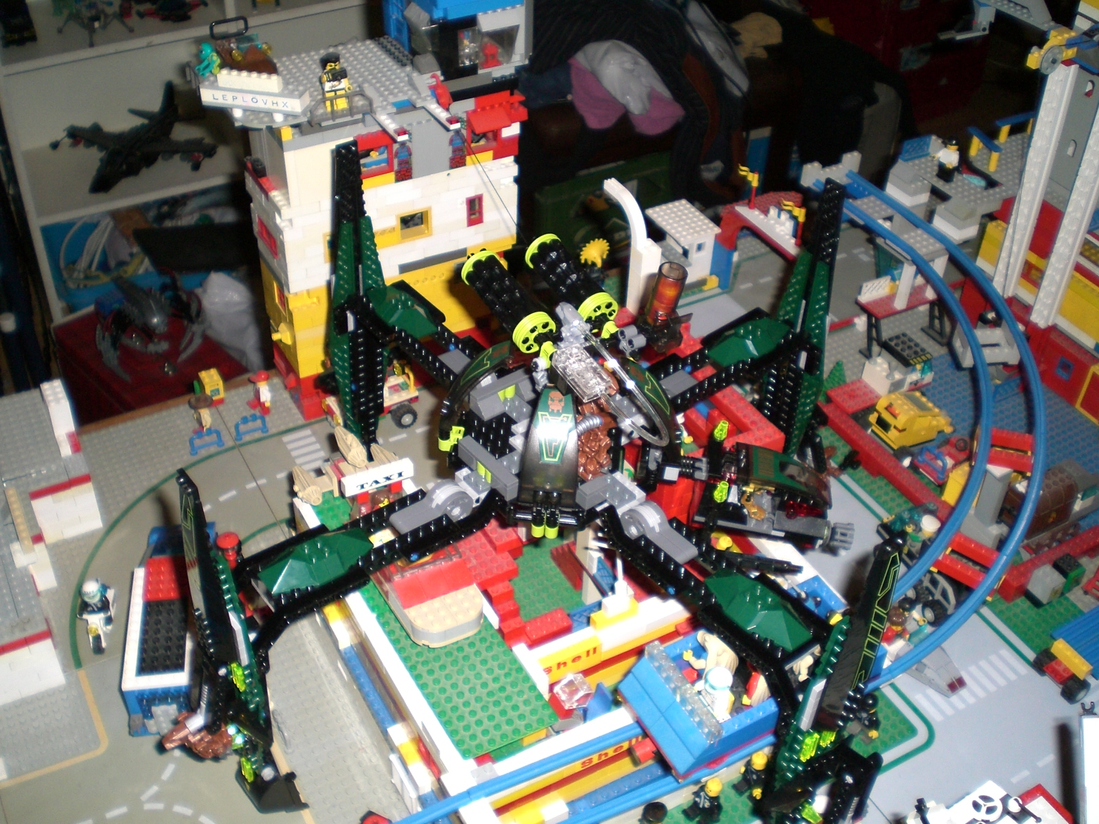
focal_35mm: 38
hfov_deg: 49.0
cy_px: 412
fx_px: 1206
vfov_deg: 37.7
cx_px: 550
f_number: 3.1
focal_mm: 6.3
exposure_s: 1/60
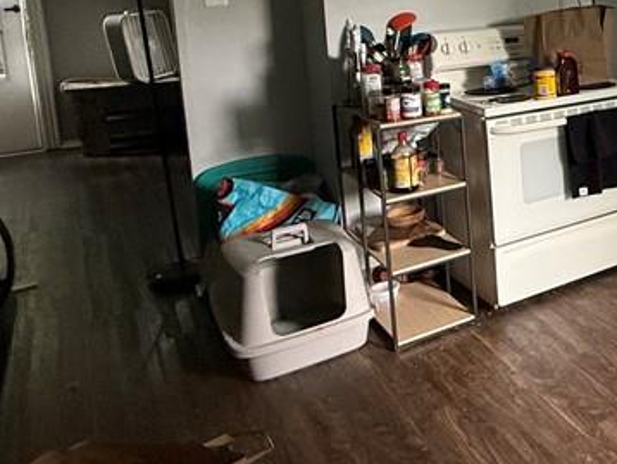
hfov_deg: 31.7
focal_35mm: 40
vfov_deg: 34.1
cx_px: 855
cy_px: 50
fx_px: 713
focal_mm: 2.22
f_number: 2.2
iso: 320
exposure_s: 1/78
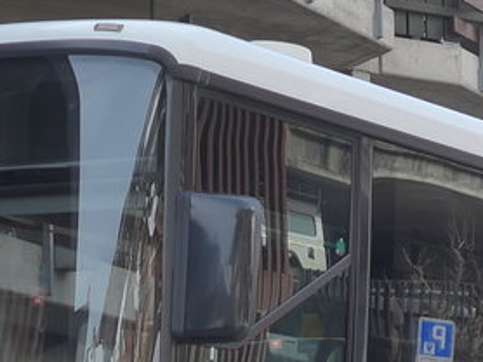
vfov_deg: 8.3
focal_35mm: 177
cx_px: 323
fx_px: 2468
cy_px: 397
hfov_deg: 11.2
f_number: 2.8
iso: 160
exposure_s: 1/640
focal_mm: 8.4
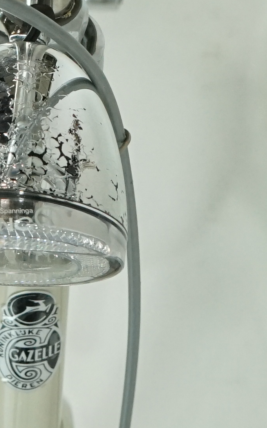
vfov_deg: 10.2
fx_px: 2352
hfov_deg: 6.5
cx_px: 56
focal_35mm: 202
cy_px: -57
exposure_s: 1/200
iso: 2000
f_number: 8
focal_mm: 36
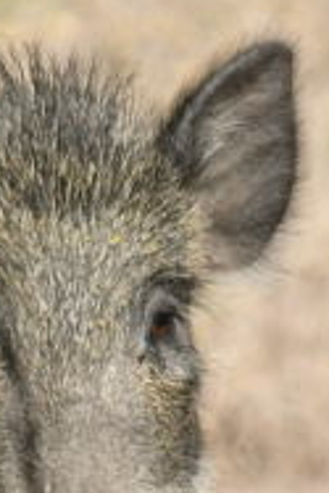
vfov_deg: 0.5
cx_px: -37
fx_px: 52552
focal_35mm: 3841
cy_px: 749
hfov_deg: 0.4
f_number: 14
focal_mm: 500
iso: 800
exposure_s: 1/800
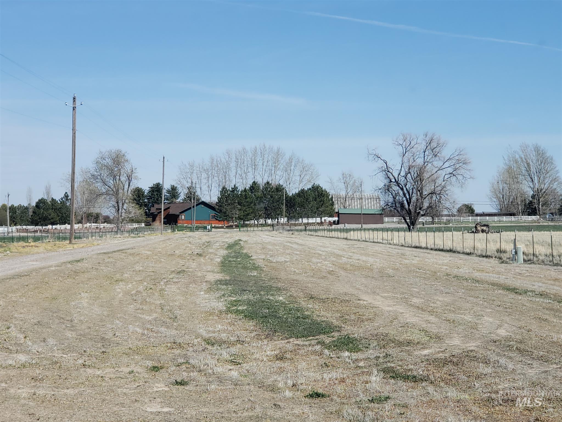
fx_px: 844
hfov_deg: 36.8
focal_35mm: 52
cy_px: 211
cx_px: 281
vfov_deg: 28.0
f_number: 2.4
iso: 32
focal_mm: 6
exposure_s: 1/569
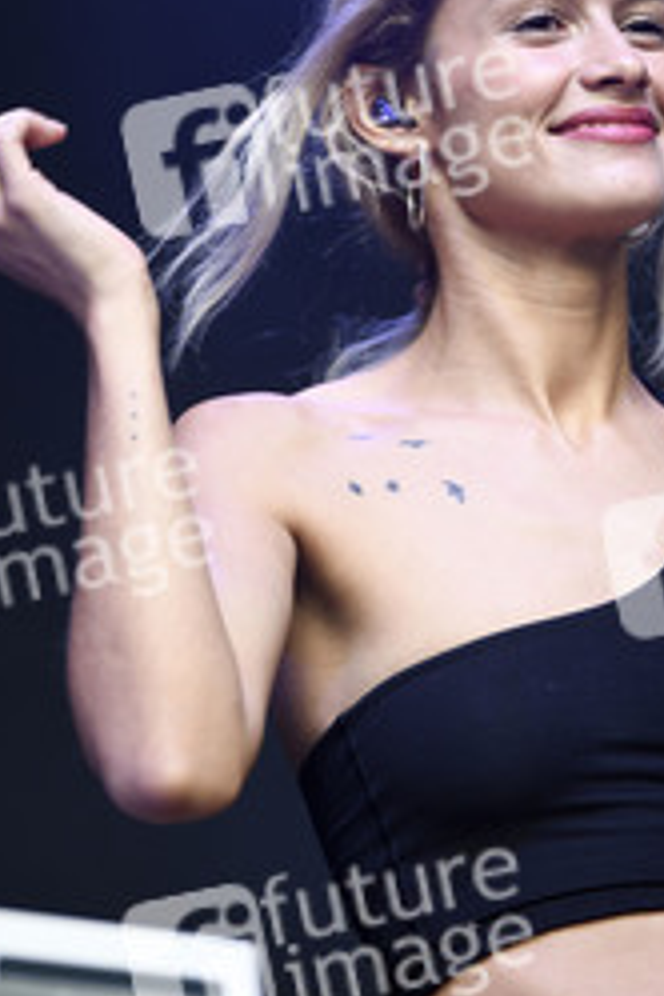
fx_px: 8880
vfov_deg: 6.4
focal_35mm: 321
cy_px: 344
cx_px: 444
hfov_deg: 4.3
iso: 800
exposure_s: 1/400
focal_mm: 200
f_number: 3.5
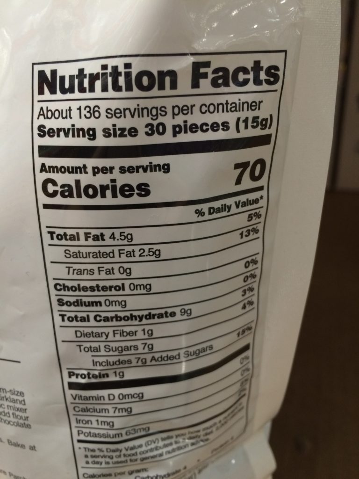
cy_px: 240
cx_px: 180
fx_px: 401
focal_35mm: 29
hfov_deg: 48.2
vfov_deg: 61.7
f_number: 2.2
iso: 125
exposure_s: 1/30
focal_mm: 4.15
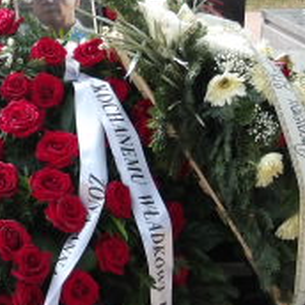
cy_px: 176
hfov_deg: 19.4
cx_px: 82
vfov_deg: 19.5
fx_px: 887
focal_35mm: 89
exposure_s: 1/442
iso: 100
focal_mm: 4.9
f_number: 3
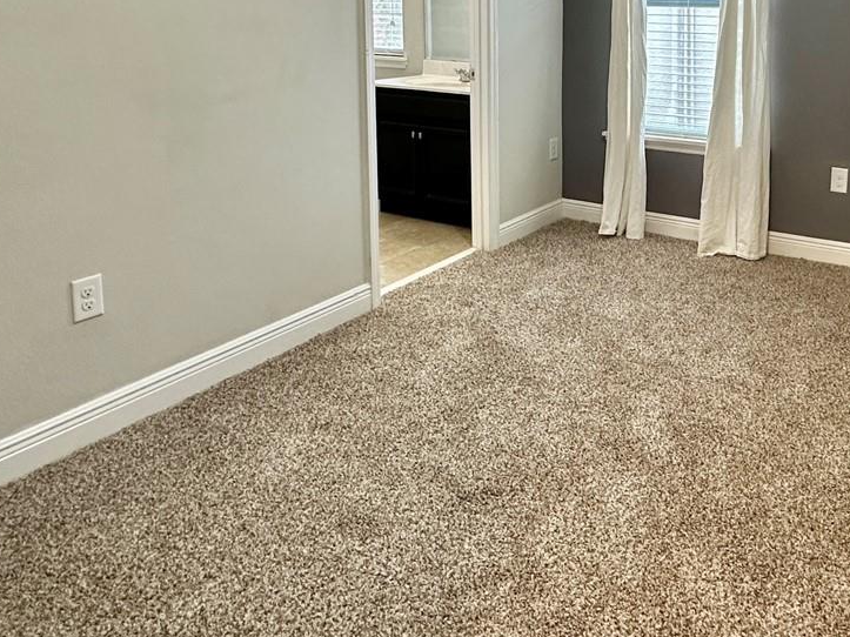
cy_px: 98
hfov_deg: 55.9
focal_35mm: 31
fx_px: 761
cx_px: 622
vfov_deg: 42.6
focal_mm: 2.22
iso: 250
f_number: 2.2
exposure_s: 1/60
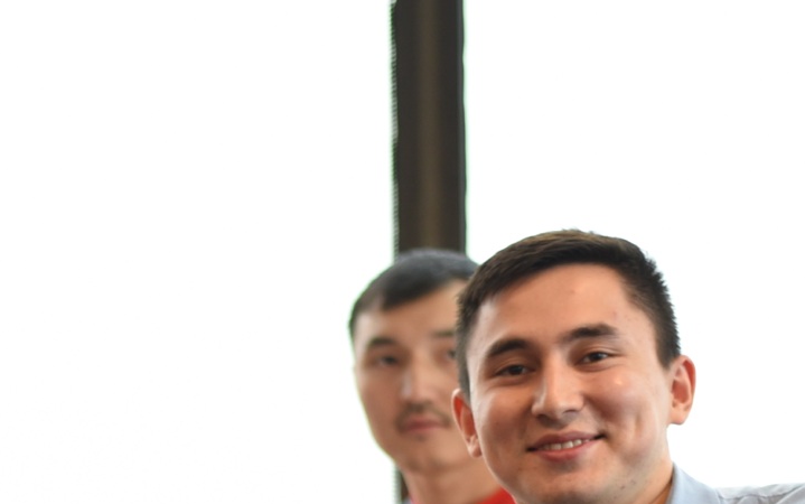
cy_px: 806
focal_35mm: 163
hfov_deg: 12.7
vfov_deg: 7.9
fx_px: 3577
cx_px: 50
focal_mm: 50
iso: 500
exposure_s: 1/100
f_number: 1.8
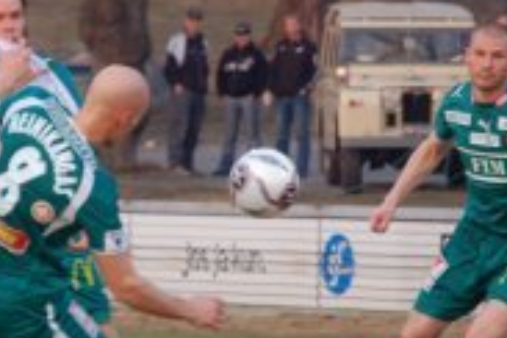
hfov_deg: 2.5
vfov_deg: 1.7
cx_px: 80
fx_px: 11519
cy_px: 169
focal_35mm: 818
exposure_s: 1/320
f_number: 5.6
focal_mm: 200
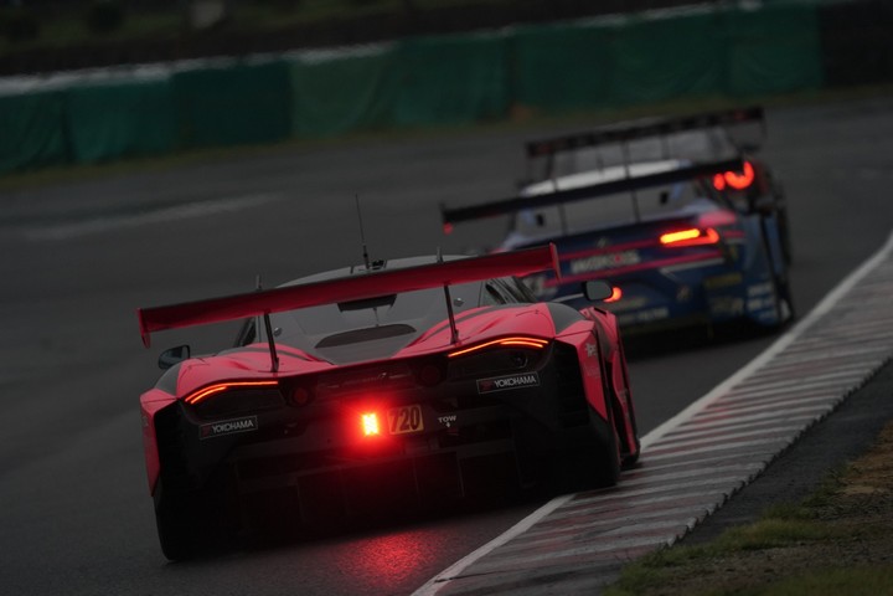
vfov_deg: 2.3
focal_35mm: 594
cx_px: 446
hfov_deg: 3.5
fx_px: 14733
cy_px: 298
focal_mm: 594
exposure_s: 1/500
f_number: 6.3
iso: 800
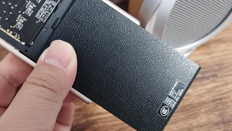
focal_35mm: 43
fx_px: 265
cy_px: 36
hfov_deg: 46.3
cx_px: 70
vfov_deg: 27.4
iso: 400
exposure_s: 1/40
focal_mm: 5.56
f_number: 1.6
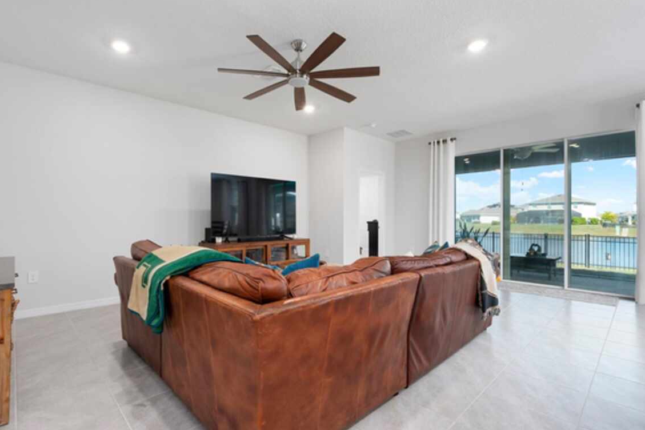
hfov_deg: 91.1
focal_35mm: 18
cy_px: 217
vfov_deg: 68.6
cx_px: 291
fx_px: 315
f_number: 8
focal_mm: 15.5
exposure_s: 1/5
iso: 500
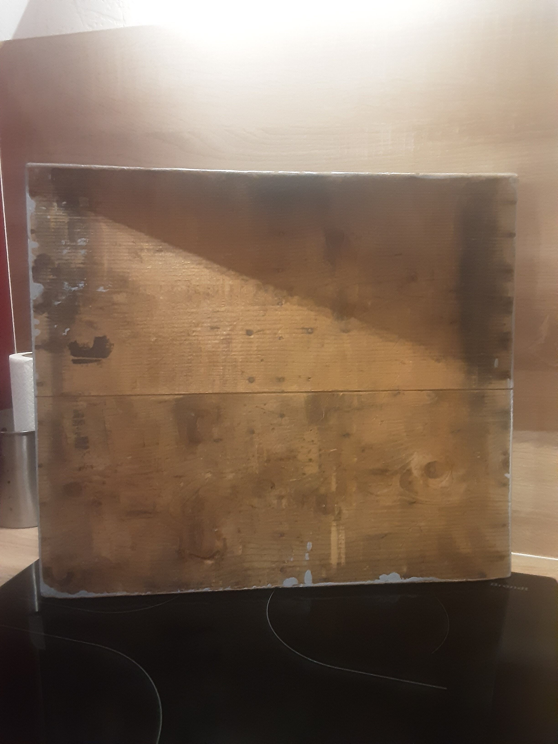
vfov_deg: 63.4
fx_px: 602
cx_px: 279
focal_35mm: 28
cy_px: 372
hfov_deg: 49.7
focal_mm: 2.9
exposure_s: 1/25
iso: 400
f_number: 1.9
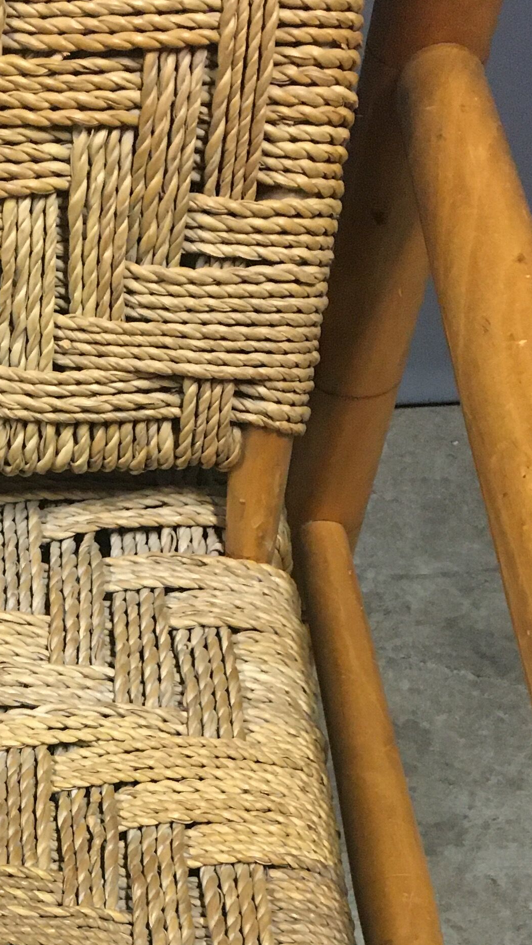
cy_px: 806
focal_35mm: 68
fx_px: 1705
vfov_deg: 30.0
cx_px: -121
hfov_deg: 16.9
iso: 200
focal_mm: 4.15
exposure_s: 1/17
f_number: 2.2
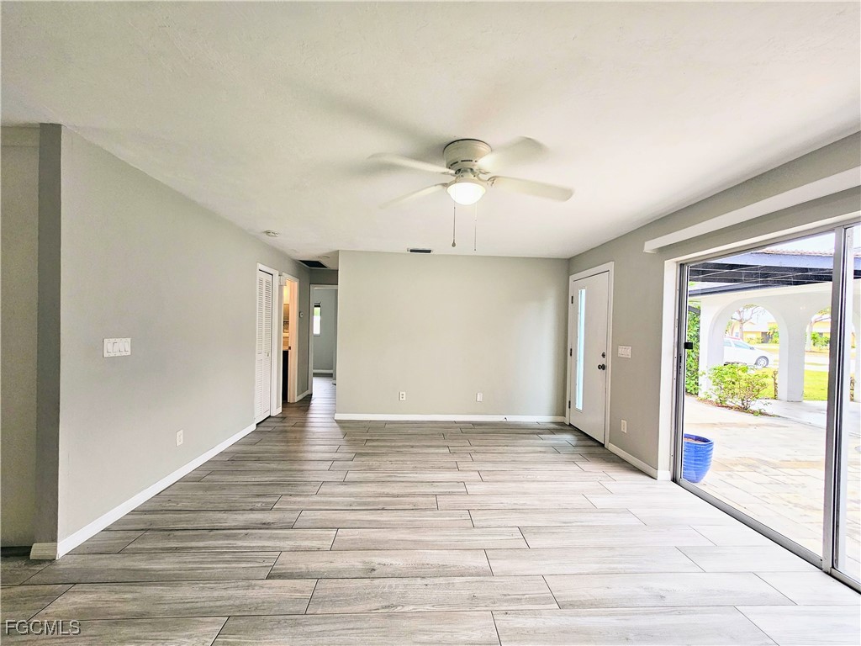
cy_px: 323
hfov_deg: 106.2
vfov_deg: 89.9
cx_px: 430
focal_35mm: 13
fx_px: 323
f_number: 2.2
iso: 100
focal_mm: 2.2
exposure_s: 1/60
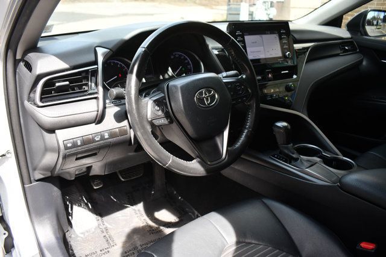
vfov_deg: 48.0
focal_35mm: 27
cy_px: 128
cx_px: 193
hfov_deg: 67.4
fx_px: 290
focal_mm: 18
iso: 400
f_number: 4.5
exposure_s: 1/250
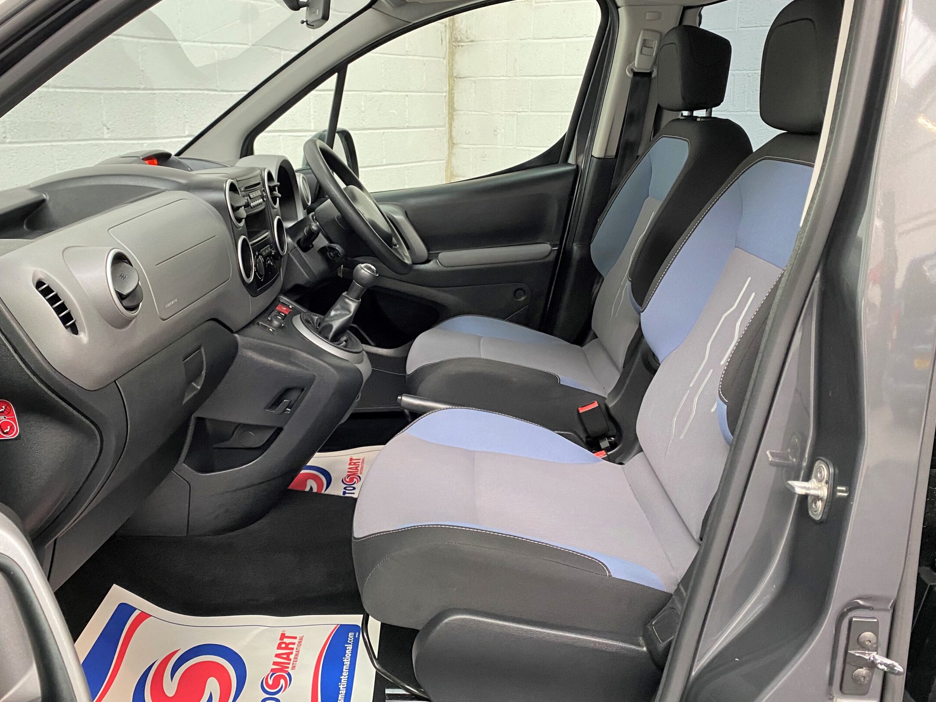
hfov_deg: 58.3
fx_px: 838
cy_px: 306
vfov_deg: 45.3
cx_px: 456
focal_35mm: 31
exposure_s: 1/50
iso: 200
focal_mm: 4.25
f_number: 1.8
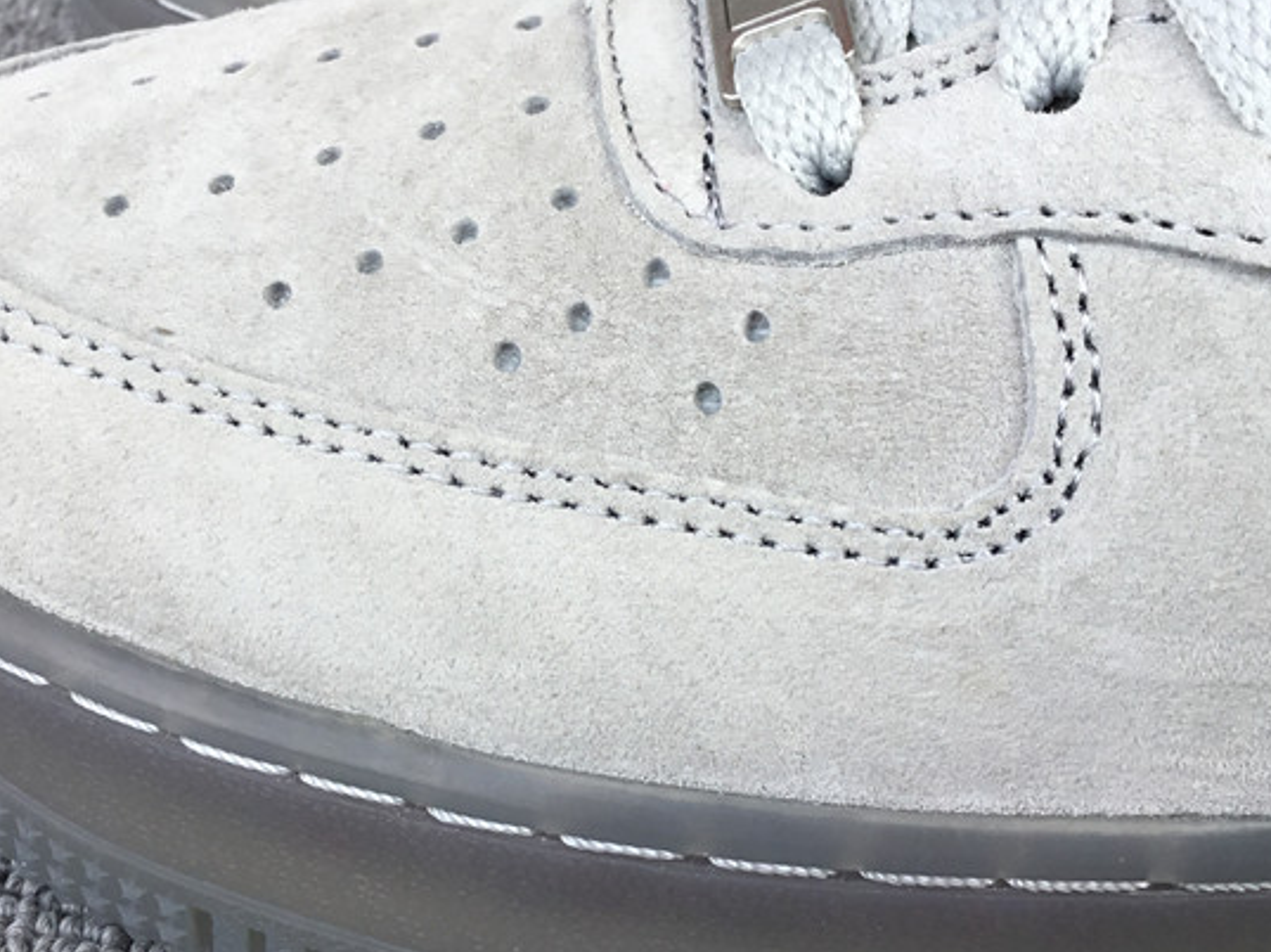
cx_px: 549
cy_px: 427
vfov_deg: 28.0
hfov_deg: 36.8
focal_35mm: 52
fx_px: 1908
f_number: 2.4
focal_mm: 3.3
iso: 25
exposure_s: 1/195
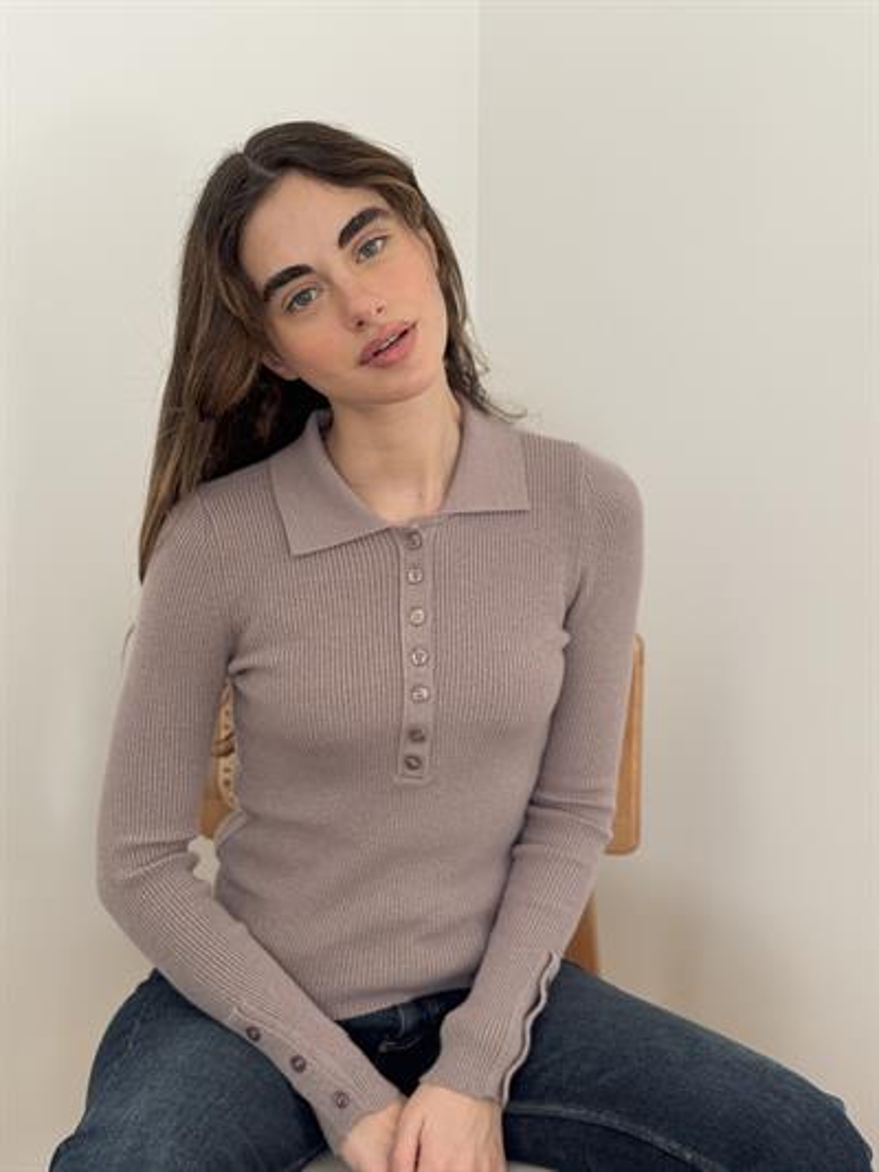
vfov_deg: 39.6
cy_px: 586
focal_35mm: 48
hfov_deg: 30.3
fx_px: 1624
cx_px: 440
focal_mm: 6.76
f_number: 1.78
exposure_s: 1/101
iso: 100
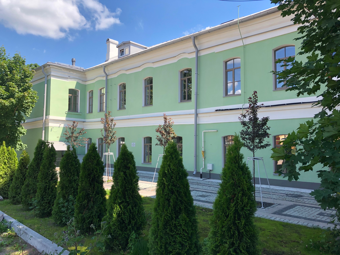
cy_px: 128
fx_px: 275
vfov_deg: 49.7
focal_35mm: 28
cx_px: 170
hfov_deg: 63.4
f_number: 1.8
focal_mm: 4
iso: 20
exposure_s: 1/716
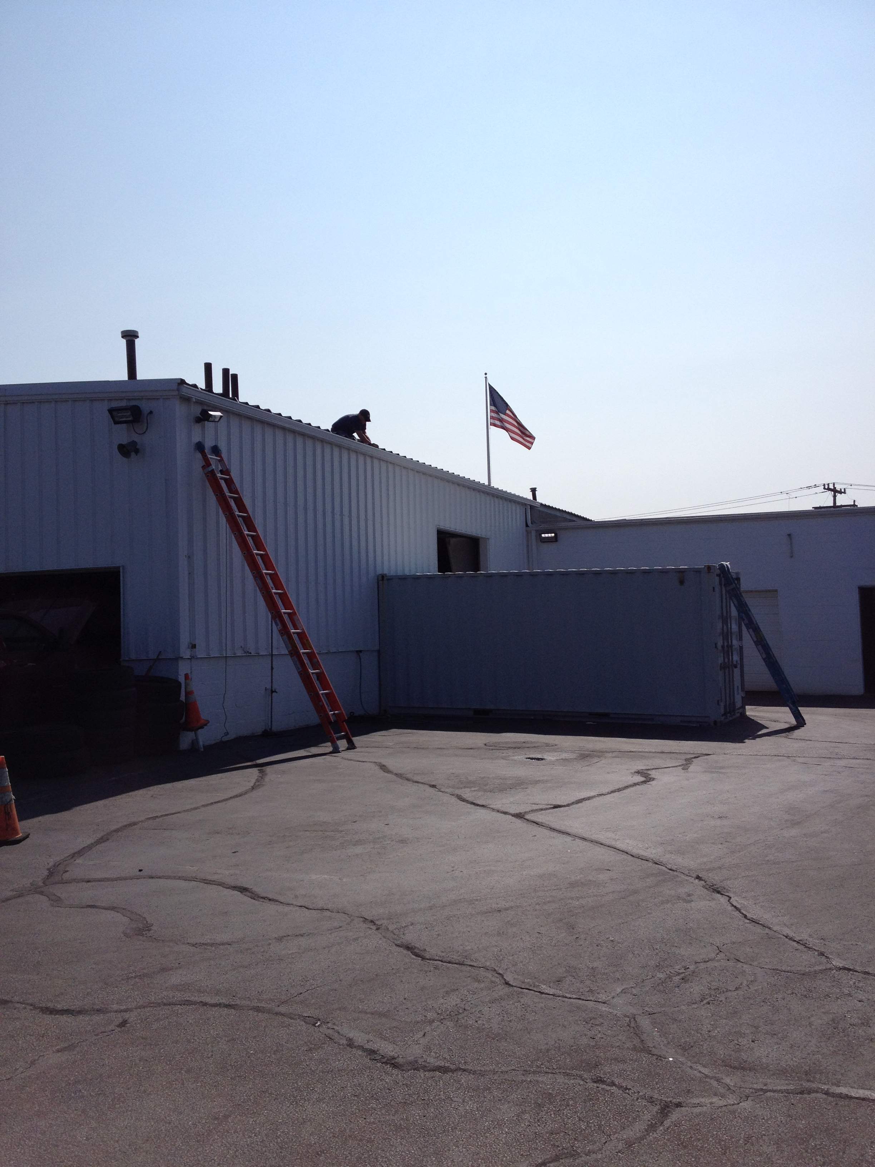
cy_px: 584
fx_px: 1180
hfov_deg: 40.7
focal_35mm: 35
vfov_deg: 52.6
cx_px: 438
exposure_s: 1/3953
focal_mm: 4.28
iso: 50
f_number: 2.4
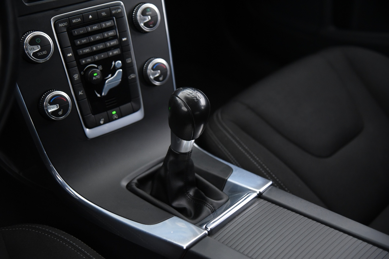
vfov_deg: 21.9
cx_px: 194
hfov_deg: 32.4
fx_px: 670
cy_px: 130
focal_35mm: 62
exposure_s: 1/20
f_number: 4
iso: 4000
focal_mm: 62
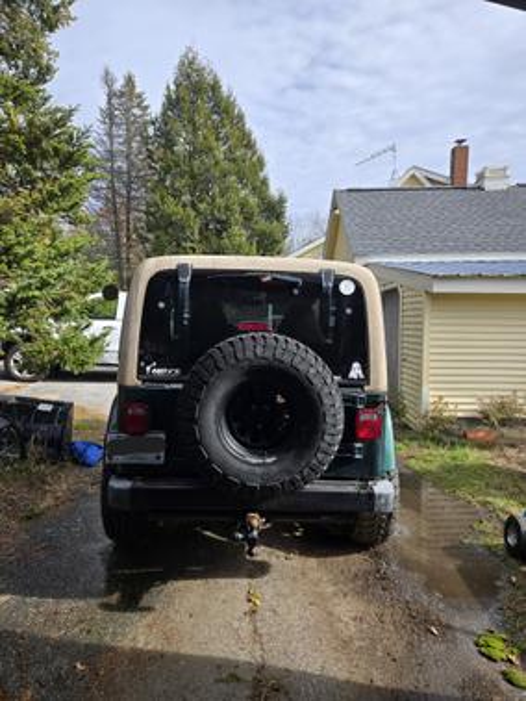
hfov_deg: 58.9
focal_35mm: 23
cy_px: 350
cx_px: 263
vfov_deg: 73.9
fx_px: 465
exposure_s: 1/2921
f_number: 1.8
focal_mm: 5.4
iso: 64
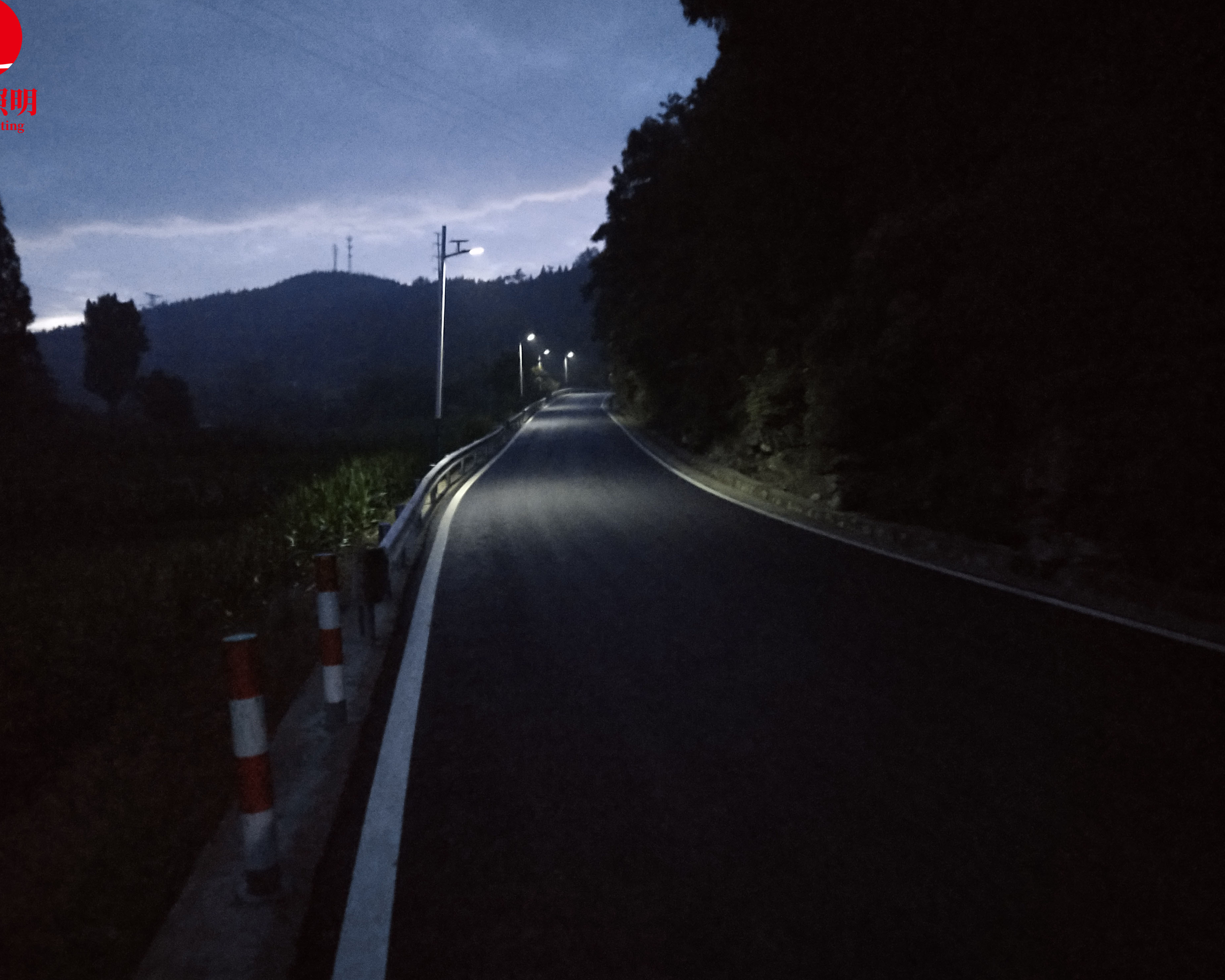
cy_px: 484
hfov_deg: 55.6
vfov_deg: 45.8
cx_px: 560
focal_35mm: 32
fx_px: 1160
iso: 4021
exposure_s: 1/14.3
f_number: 1.8
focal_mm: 3.95
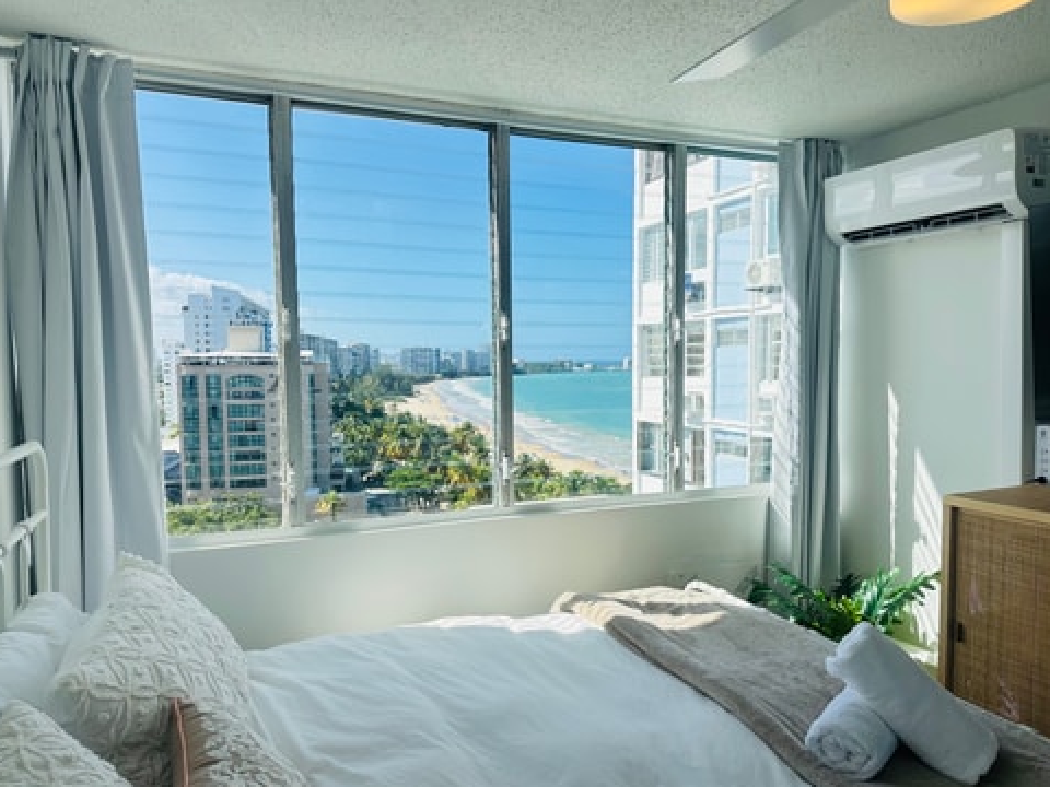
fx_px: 758
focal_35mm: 25
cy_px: 408
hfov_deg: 69.4
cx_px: 532
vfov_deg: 54.9
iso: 80
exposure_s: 1/2809
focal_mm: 6.86
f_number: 1.78
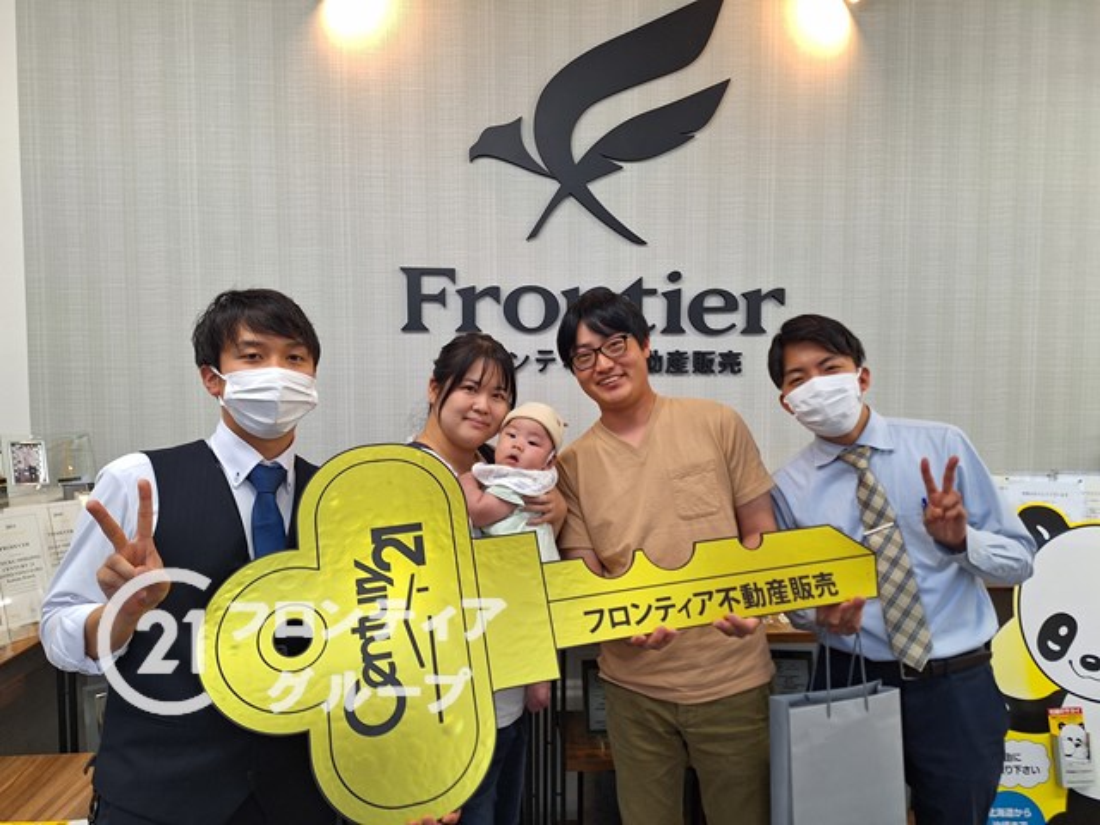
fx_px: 731
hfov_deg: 73.9
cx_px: 550
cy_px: 412
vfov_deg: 58.9
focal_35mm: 23
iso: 50
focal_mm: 5.54
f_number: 1.8
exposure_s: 1/50
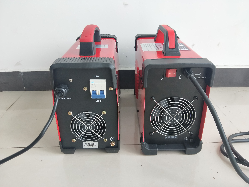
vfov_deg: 54.9
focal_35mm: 25
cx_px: 124
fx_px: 180
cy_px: 94
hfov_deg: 69.4
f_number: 1.7
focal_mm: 4.27
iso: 123
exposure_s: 1/50
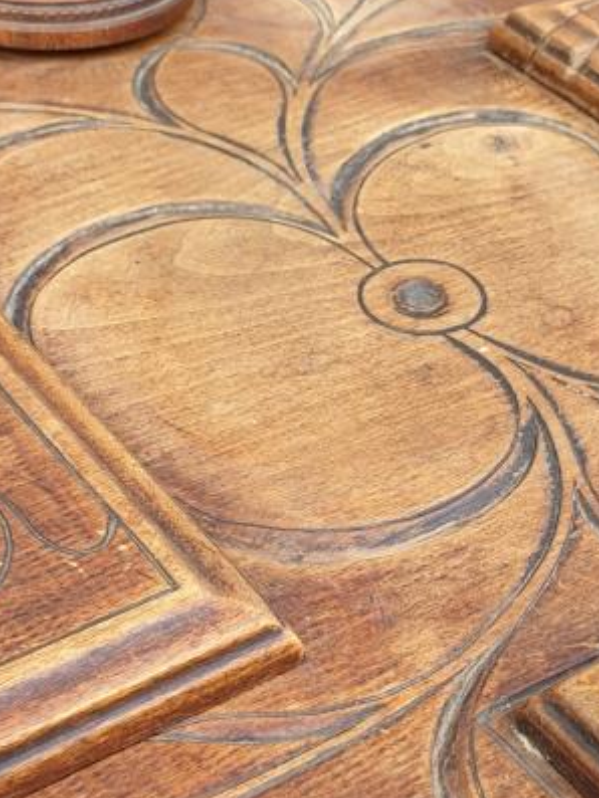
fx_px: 1545
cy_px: 551
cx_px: 269
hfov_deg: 21.9
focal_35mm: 67
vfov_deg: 28.7
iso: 64
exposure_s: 1/50
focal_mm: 4.3
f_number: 2.4
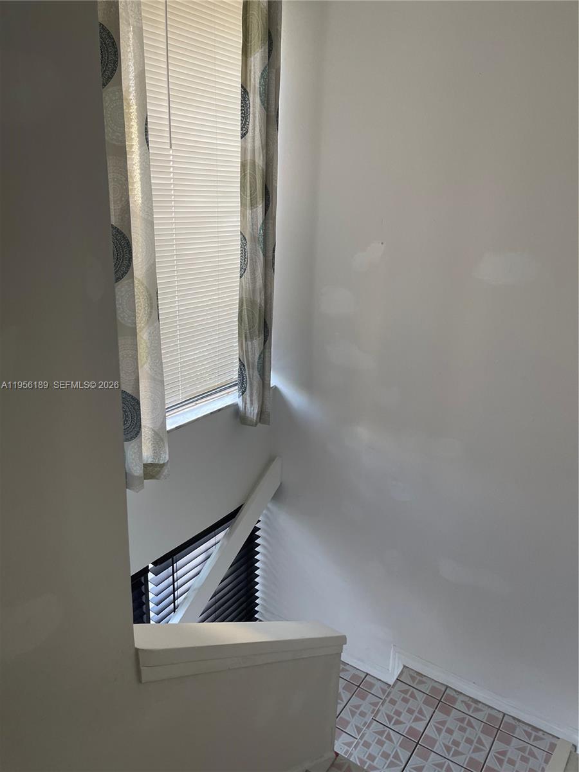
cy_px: 386
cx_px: 290
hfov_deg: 54.9
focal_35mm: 25
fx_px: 558
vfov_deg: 69.4
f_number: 1.6
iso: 125
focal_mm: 5.1
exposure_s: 1/110
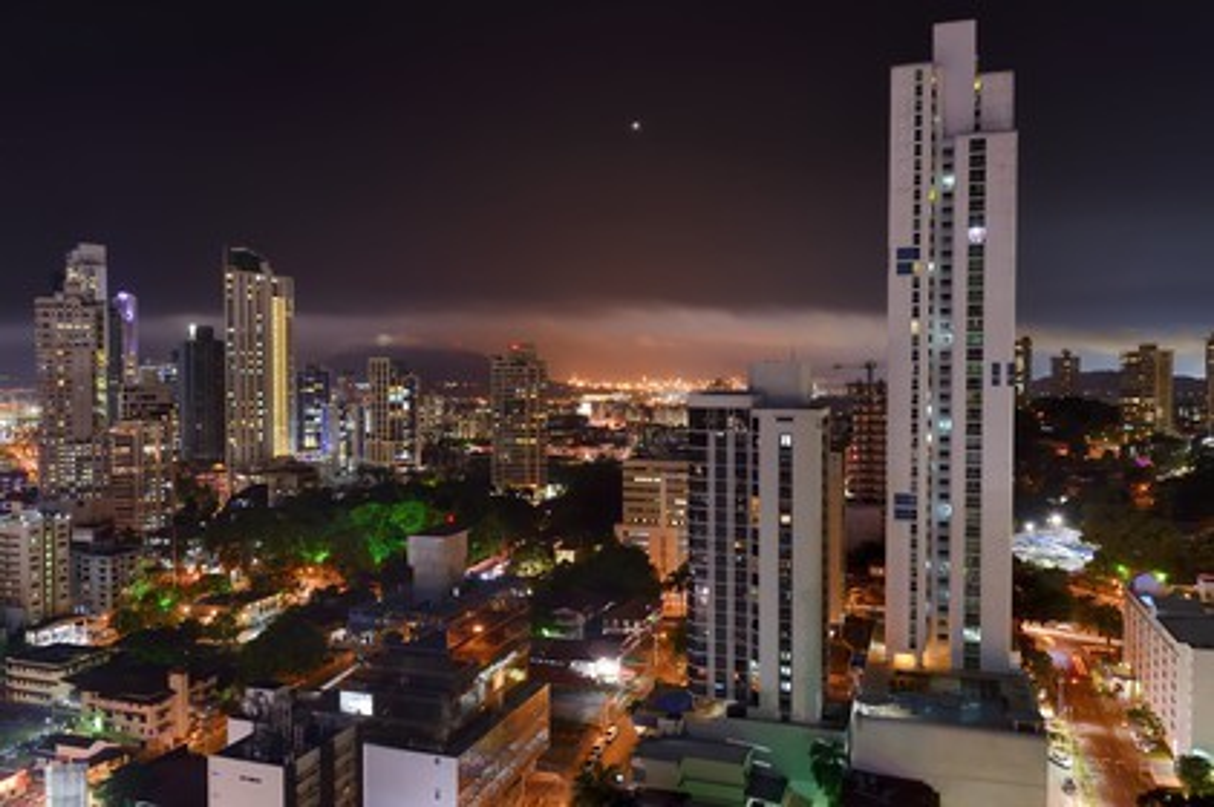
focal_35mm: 28
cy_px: 404
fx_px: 943
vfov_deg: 46.3
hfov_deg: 65.5
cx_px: 607
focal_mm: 28
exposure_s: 4
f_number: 6.3
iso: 400
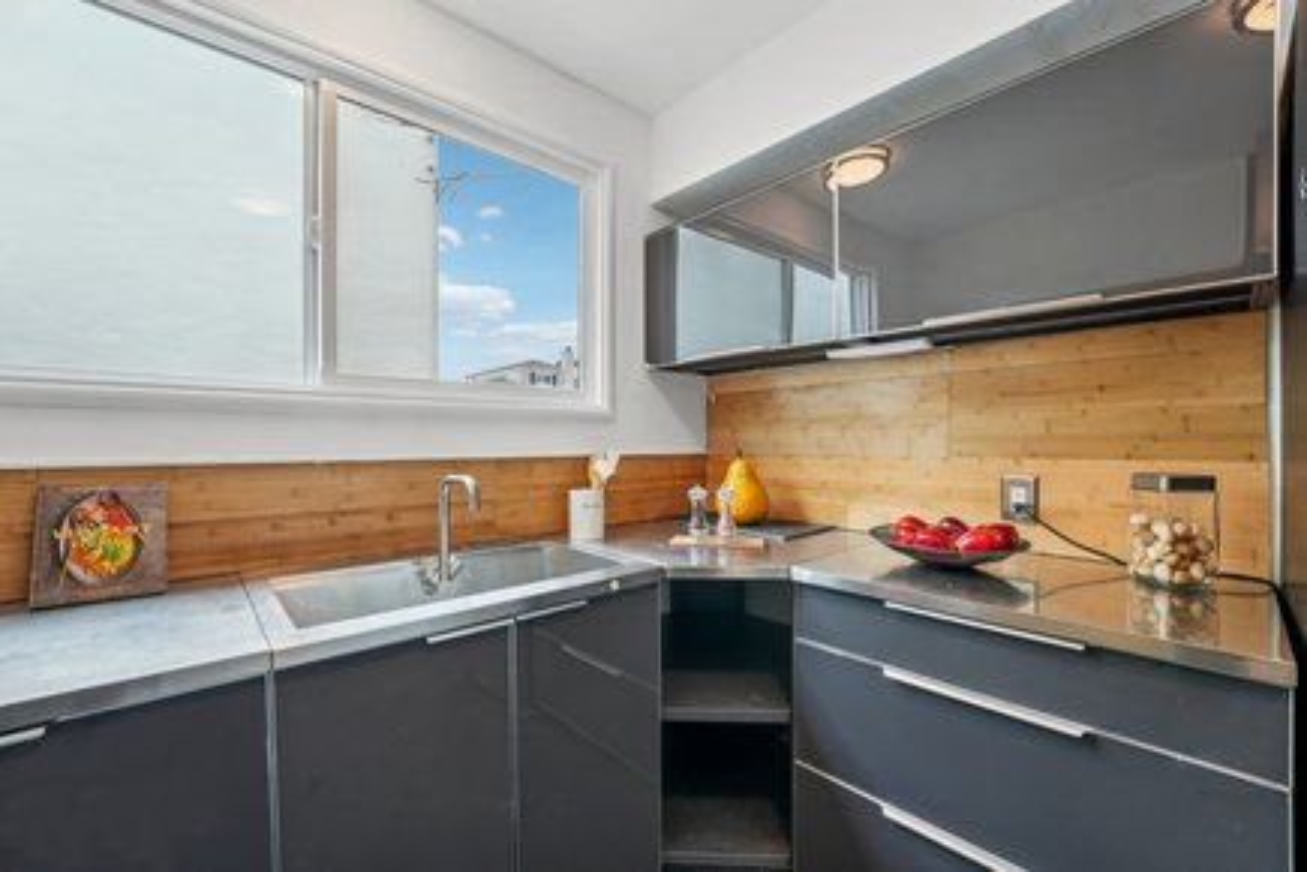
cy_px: 436
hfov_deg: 104.3
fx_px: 508
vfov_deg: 81.2
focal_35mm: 14
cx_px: 654
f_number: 8
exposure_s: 1/50
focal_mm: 14
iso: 640
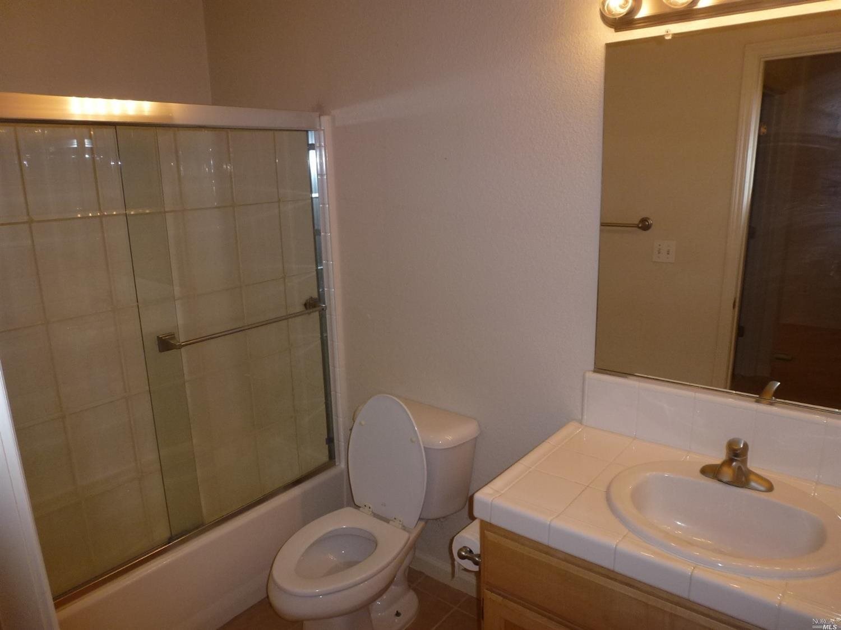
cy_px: 315
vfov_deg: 56.8
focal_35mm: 24
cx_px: 420
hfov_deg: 71.6
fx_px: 583
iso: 160
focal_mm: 4.3
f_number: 3.3
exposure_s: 1/60
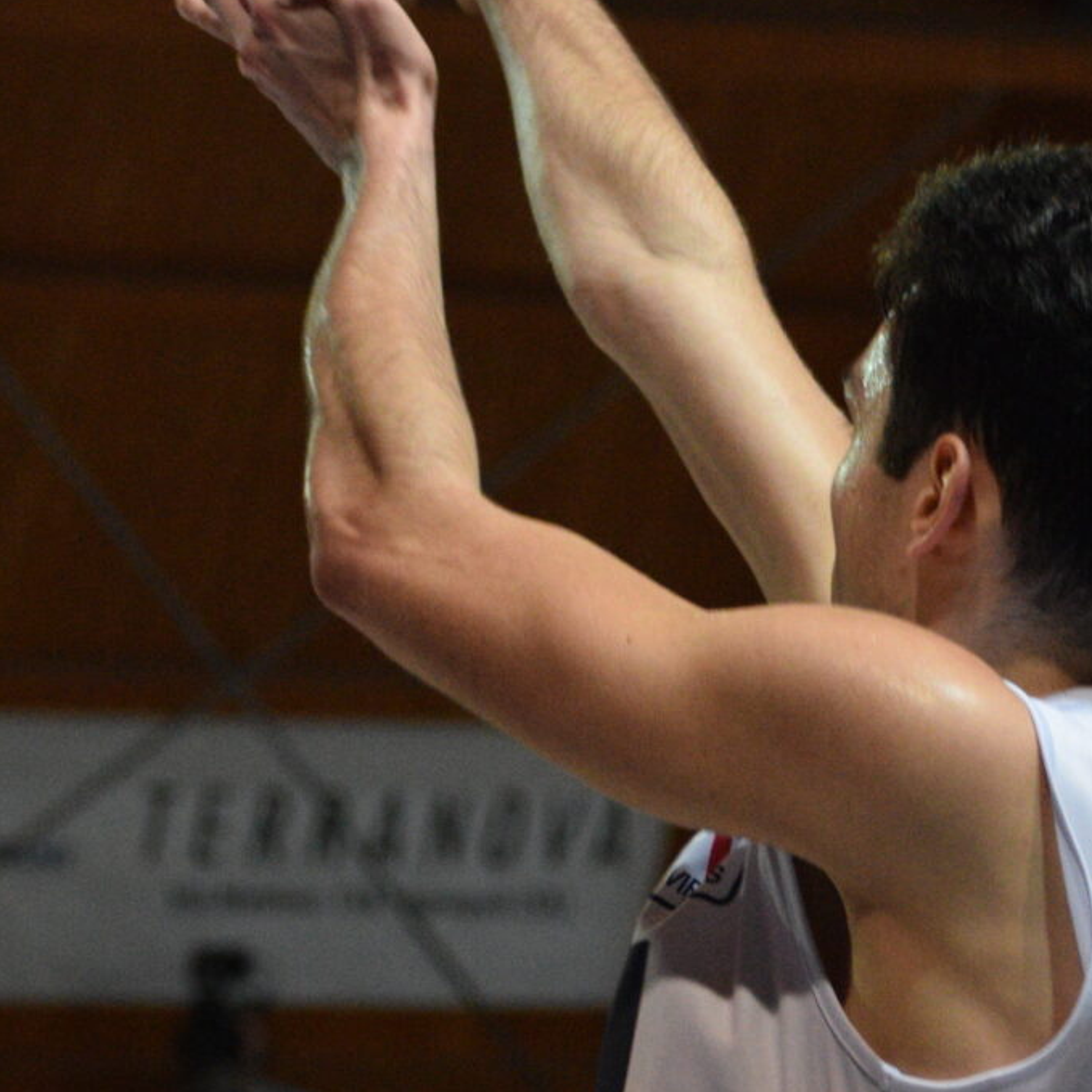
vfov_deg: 6.5
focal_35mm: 269
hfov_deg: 6.5
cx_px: 820
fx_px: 9601
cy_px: 689
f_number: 4.5
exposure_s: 1/400
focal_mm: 70
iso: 3200
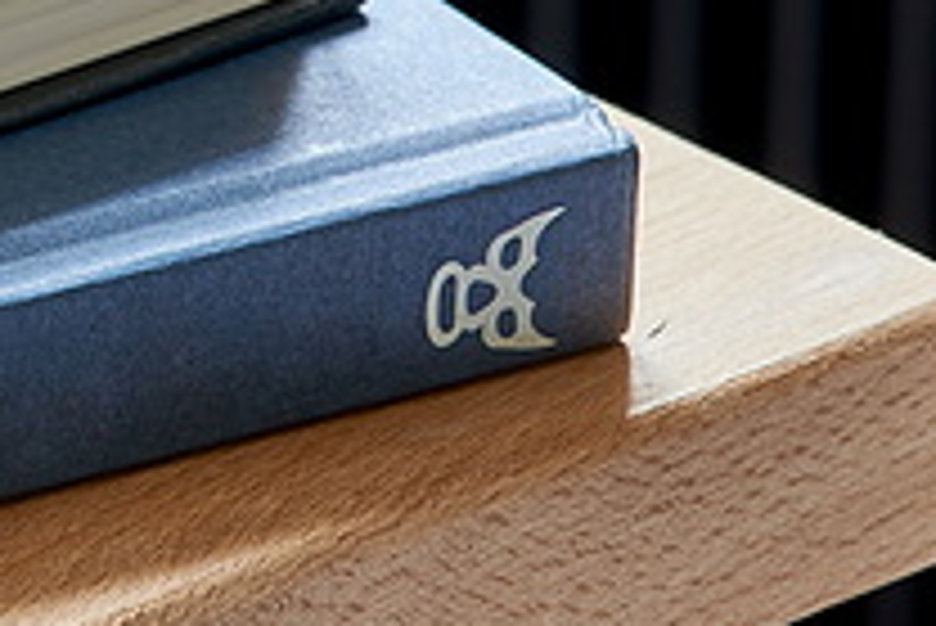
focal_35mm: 355
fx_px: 9236
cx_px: -646
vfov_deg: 3.9
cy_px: -70
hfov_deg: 5.7
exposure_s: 1/5
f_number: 8
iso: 100
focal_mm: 85
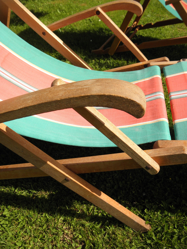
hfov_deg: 46.8
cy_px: 124
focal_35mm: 30
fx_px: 216
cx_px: 94
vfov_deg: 60.0
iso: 100
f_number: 7.2
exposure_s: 1/250
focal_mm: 5.5
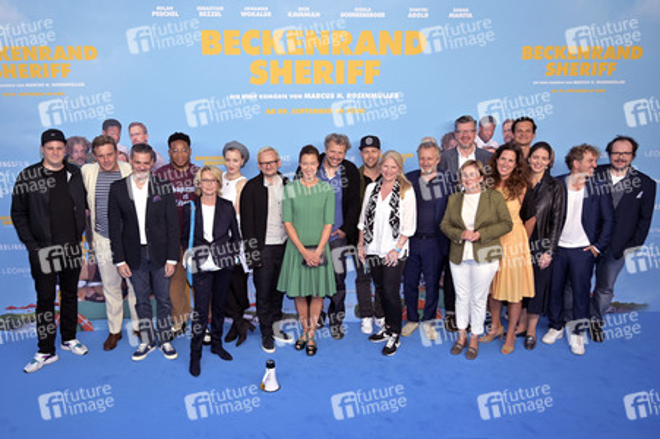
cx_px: 330
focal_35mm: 24
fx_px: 440
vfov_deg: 53.1
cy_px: 220
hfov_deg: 73.8
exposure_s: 1/200
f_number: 4
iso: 160
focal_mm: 24
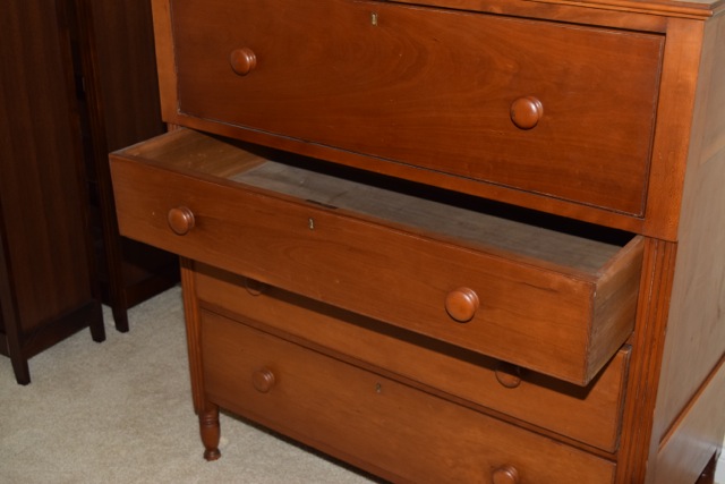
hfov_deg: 41.1
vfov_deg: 28.1
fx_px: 967
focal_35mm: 48
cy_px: 242
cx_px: 362
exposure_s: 1/125
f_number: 5.6
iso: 800
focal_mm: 32
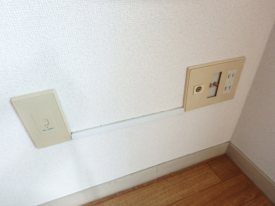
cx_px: 138
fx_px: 167
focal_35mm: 21
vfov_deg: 63.4
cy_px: 103
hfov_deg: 79.0
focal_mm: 3.7
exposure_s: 1/30
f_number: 3.5
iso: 250
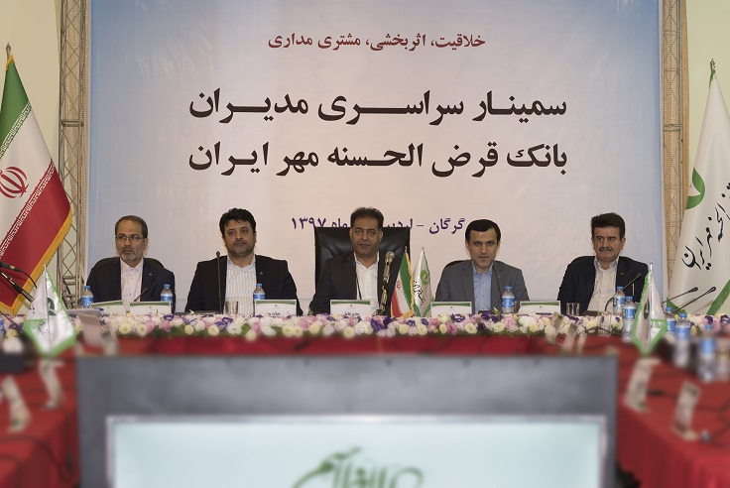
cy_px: 244
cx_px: 365
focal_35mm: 80
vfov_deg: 17.1
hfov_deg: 25.3
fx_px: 1623
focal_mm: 80
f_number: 5.6
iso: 320
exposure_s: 1/80
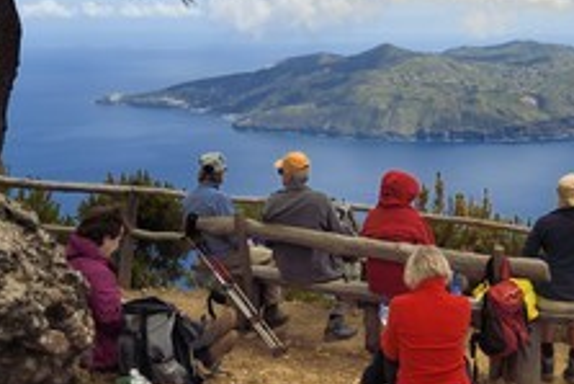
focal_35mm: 64
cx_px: 440
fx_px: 1021
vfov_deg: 21.2
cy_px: 116
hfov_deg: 30.8
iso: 200
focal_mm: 34
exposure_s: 1/250
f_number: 16
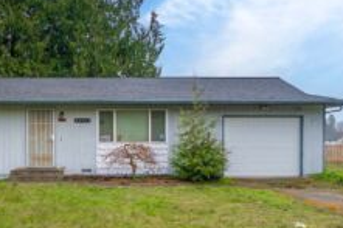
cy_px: 125
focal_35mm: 29
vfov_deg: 44.8
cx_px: 93
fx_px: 276
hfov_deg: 60.8
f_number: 7.1
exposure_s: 1/30
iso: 125
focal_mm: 16
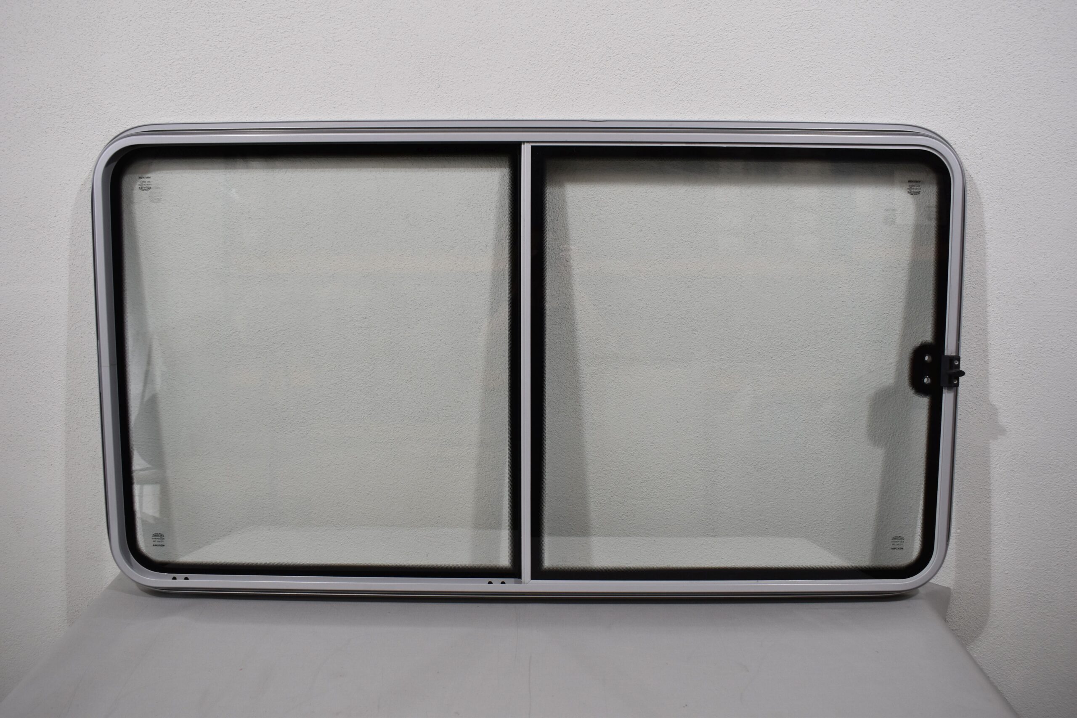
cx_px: 538
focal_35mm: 30
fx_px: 897
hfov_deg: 61.9
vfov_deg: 43.6
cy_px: 359
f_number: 5.6
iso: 400
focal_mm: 20
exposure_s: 1/125
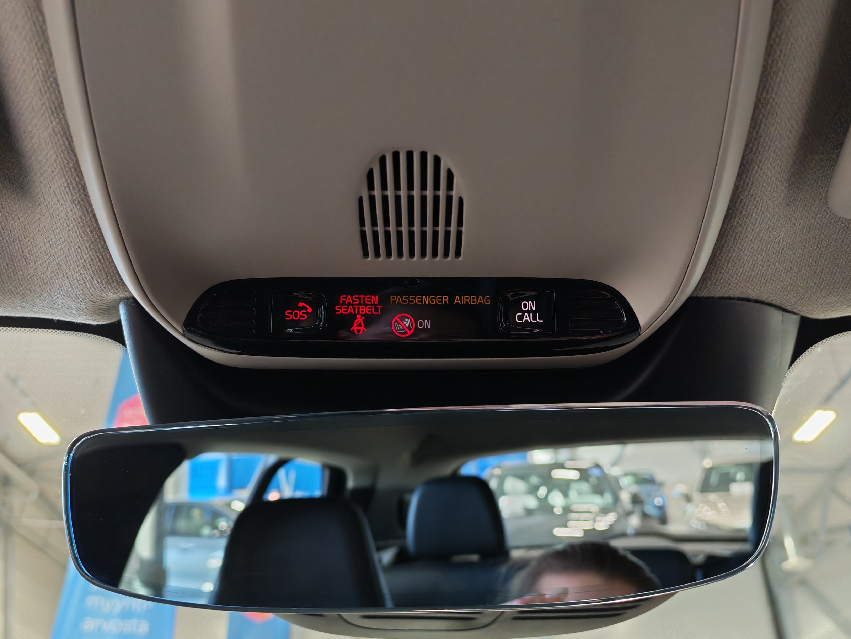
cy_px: 320
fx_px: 811
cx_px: 426
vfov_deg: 42.9
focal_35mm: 33
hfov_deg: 55.4
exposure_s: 1/100
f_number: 1.9
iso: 1250
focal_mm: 6.12
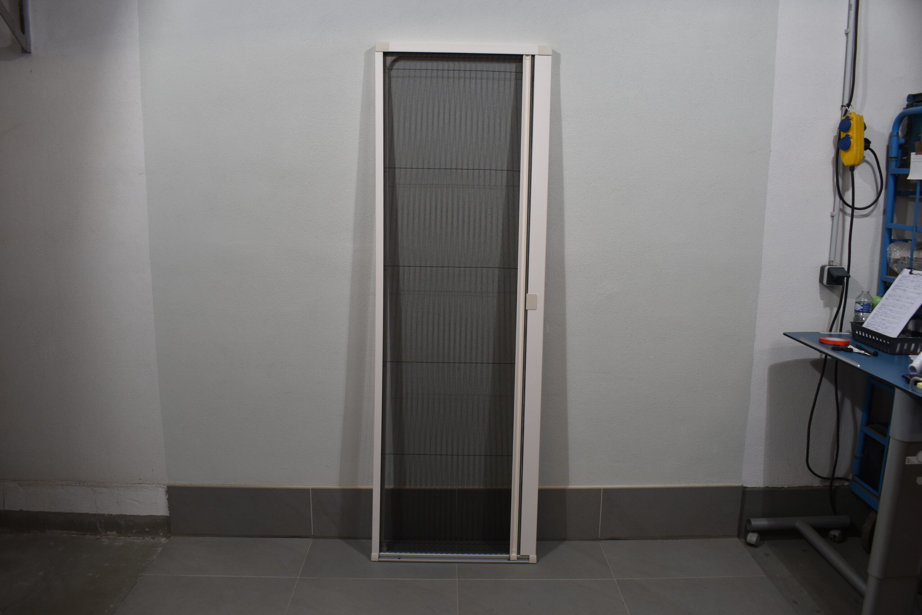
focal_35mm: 27
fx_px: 691
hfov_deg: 67.4
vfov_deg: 47.9
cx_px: 461
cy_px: 308
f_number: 5.6
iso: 360
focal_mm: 18
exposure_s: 1/125
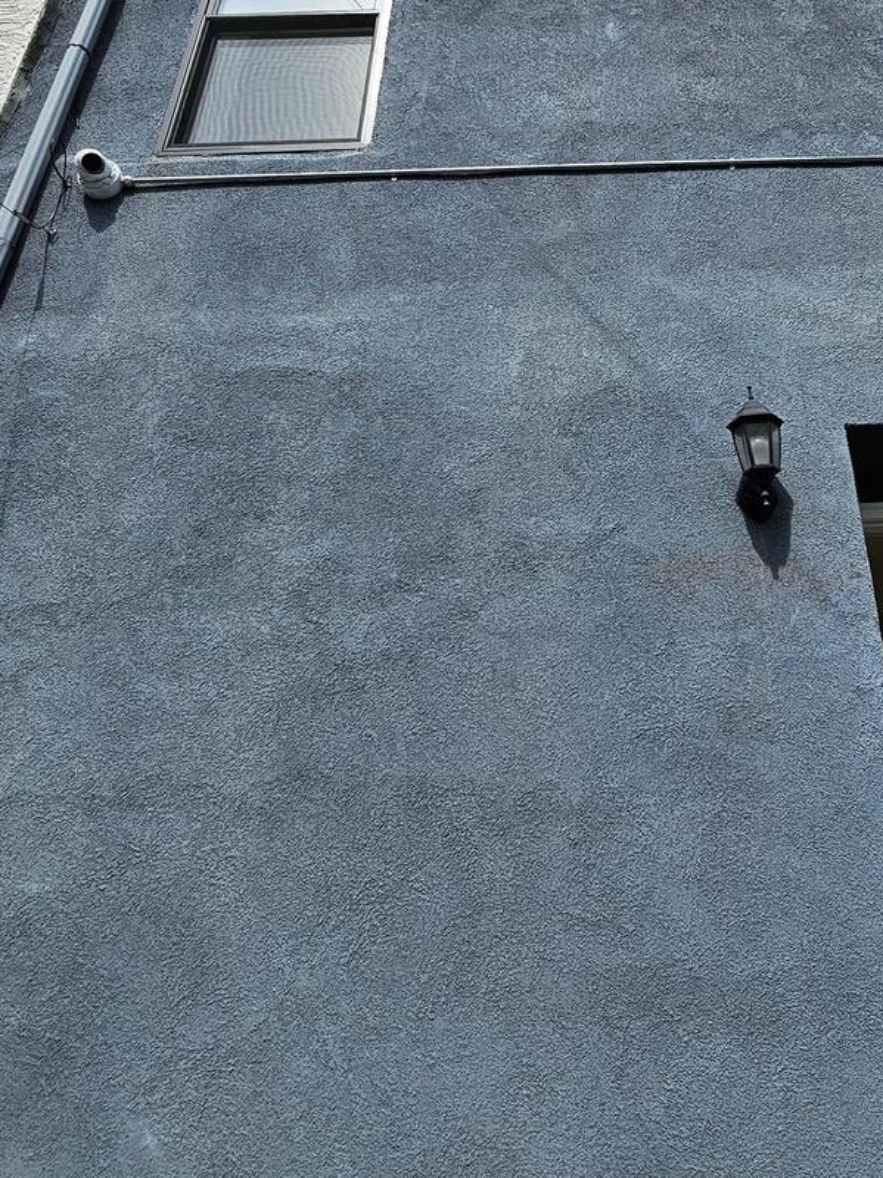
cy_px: 389
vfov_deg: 67.4
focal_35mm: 25
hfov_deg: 53.2
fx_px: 851
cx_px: 627
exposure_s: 1/2812
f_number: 2.2
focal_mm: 2.2
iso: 50
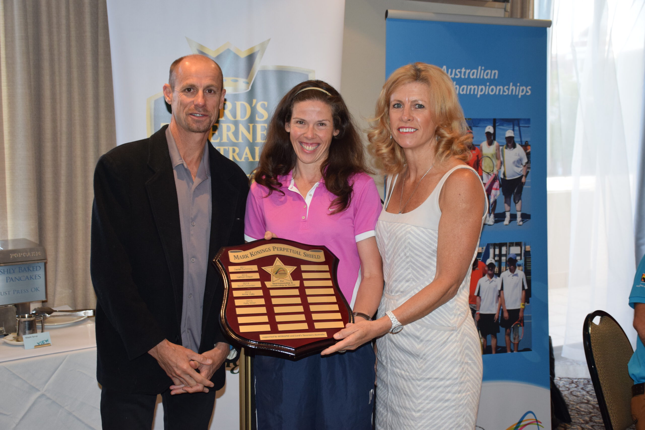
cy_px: 215
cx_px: 322
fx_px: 914
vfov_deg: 26.5
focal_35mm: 51
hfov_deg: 38.9
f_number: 4.5
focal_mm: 34
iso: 800
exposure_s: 1/80
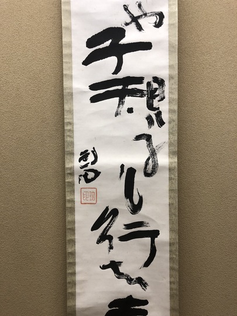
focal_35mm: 28
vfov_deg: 63.4
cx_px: 118
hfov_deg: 49.7
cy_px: 158
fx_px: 256
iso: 40
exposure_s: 1/30
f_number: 1.8
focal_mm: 3.99
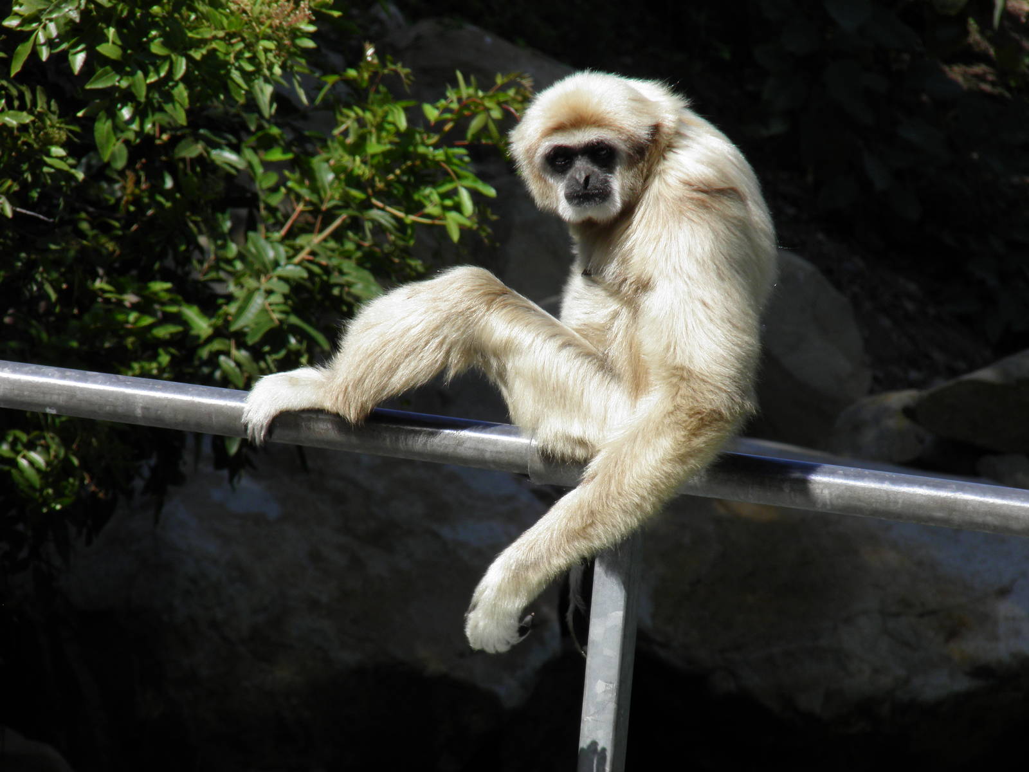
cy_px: 386
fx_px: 15458
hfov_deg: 3.8
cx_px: 514
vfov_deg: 2.9
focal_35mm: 520
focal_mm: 93.4
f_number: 5.9
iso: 50
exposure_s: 1/250
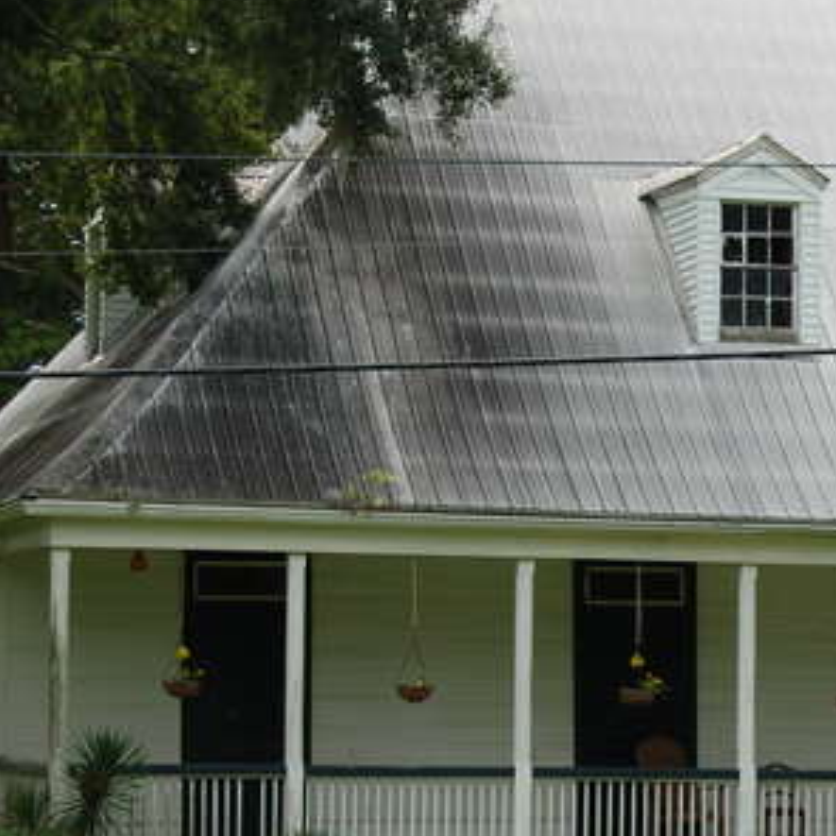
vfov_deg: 11.0
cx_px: 856
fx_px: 4344
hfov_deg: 10.9
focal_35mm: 159
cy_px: 572
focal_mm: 46
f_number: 7.1
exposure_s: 1/200
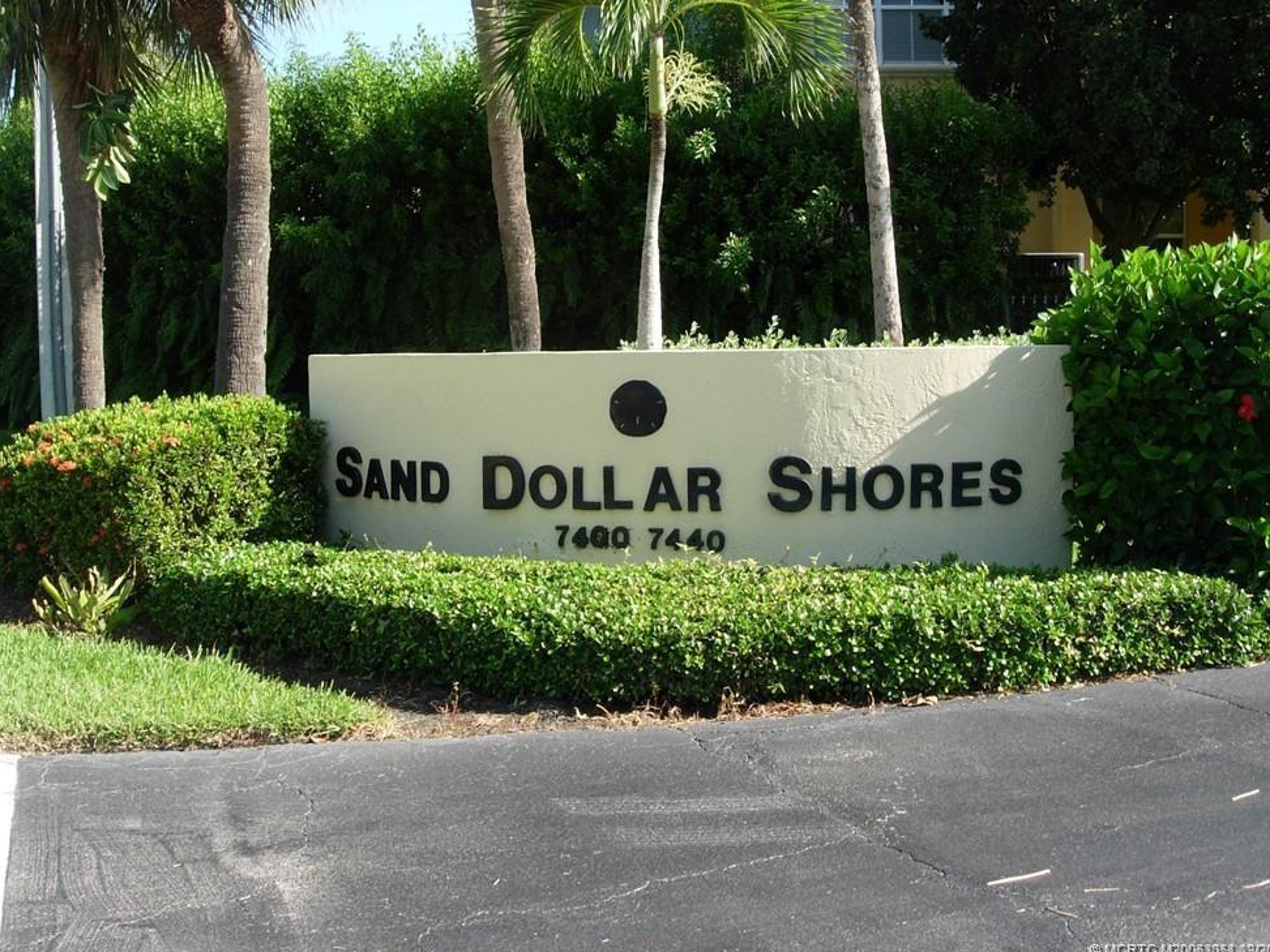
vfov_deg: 36.0
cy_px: 460
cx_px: 634
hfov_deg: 46.8
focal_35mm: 40
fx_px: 1468
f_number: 4.8
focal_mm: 7.8
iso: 79
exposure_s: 1/242
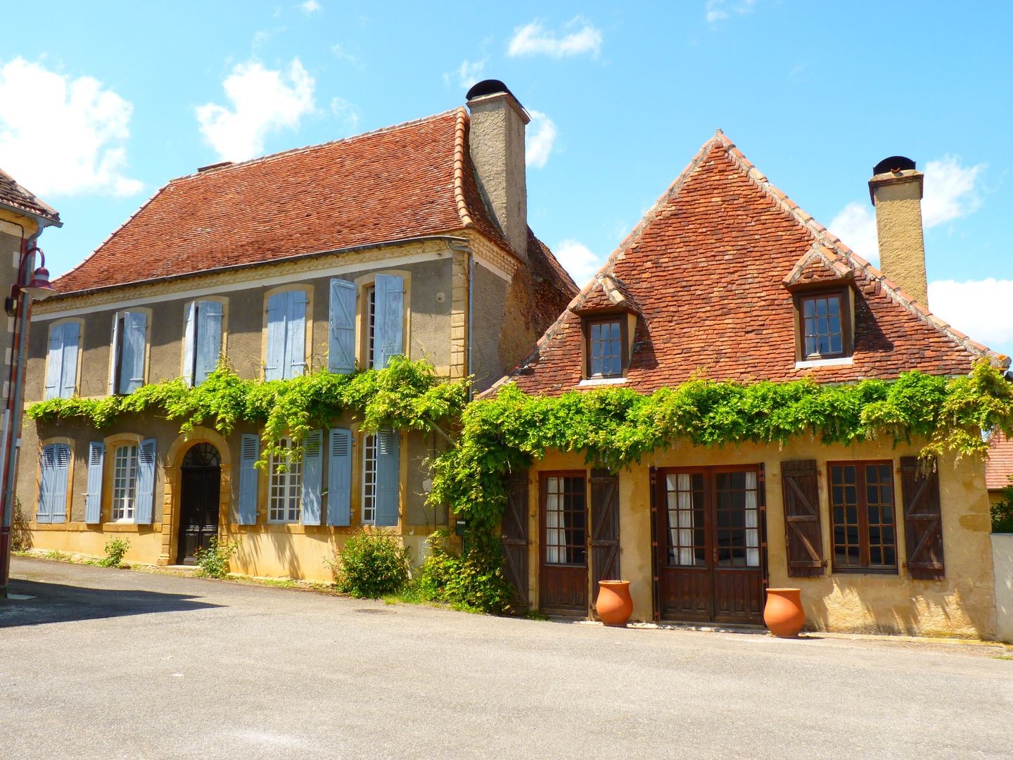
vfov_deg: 45.4
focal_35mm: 31
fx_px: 907
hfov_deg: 58.4
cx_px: 506
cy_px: 380
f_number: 4.5
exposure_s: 1/200
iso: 80
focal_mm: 5.5
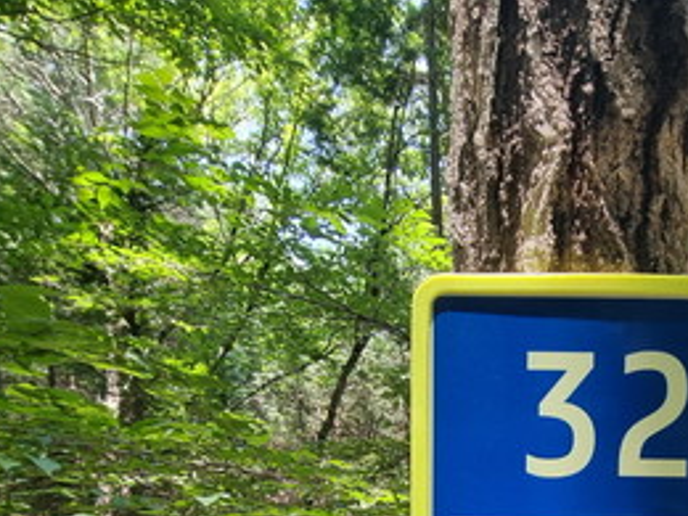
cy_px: 550
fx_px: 596
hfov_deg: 55.8
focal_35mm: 30
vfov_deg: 39.4
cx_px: 548
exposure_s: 1/60
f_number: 2.2
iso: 50
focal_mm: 2.2
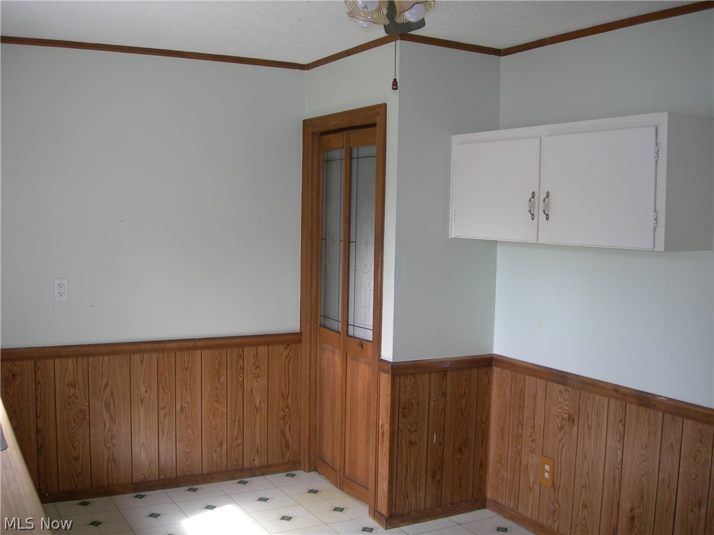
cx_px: 357
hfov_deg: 49.0
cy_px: 268
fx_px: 784
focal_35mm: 38
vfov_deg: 37.7
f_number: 2.8
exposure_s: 1/30
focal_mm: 7.8
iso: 50
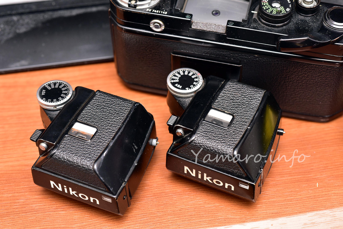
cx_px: 172
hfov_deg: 33.4
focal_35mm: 60
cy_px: 114
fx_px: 572
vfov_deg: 22.6
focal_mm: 60
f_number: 9
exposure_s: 1/60
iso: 2200
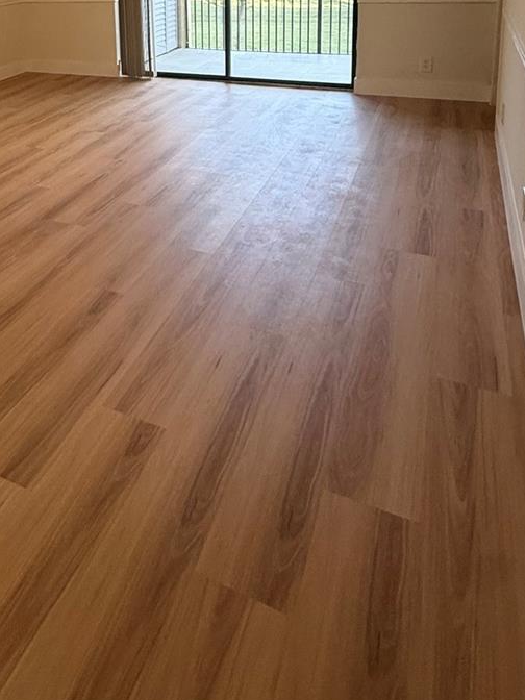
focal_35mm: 32
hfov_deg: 41.2
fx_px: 647
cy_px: 65
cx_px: 66
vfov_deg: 50.2
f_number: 2.2
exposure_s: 1/120
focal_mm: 2.22
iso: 200
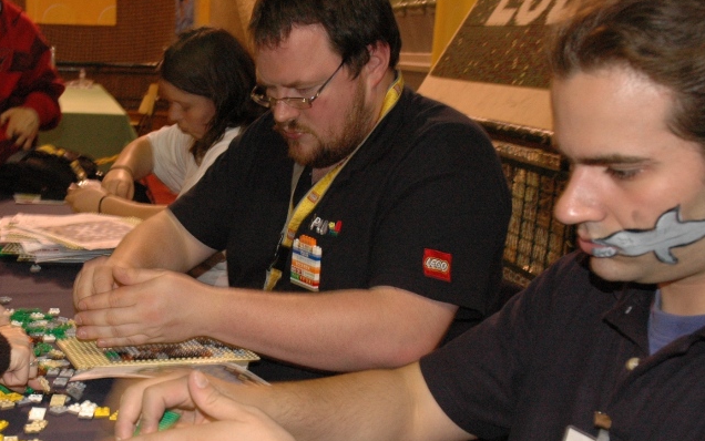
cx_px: 193
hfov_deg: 34.0
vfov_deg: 21.7
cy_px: 353
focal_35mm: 59
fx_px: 1134
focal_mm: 24
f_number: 6.3
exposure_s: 1/20
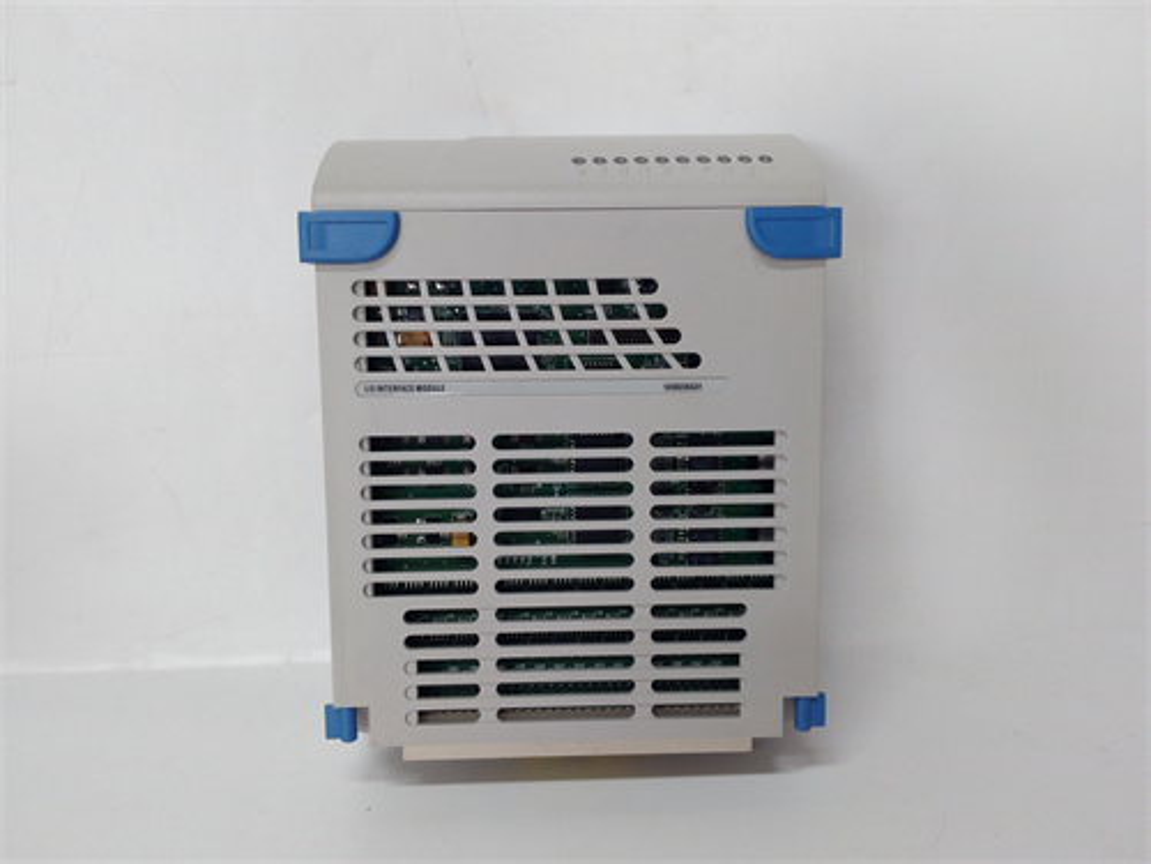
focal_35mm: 27
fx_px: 898
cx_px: 576
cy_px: 432
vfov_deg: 51.4
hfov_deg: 65.3
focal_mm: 3.79
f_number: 2
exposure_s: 1/33
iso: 139
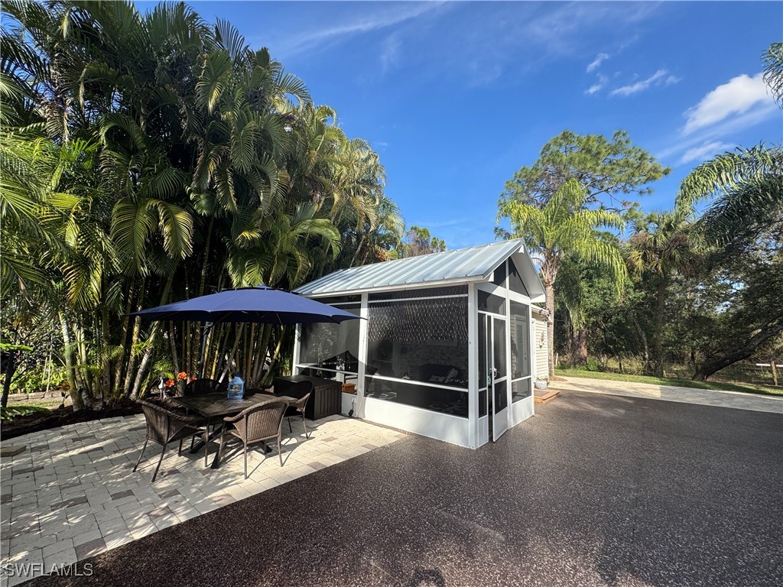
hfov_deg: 102.1
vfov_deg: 85.7
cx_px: 392
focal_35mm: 14
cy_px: 294
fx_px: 317
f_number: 2.2
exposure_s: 1/1006
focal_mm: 2.22
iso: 50
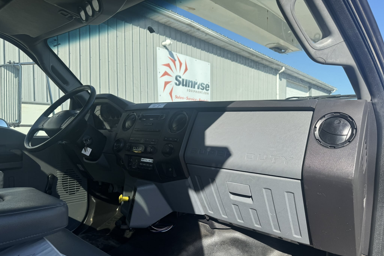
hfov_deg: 71.5
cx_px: 192
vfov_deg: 51.2
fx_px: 267
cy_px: 138
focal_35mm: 25
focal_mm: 6.76
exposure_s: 1/2604
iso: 80
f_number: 1.78
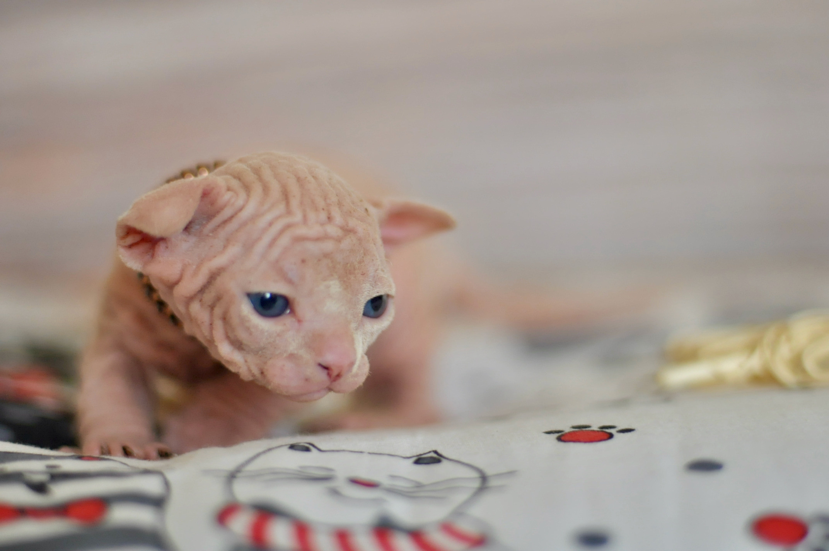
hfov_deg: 27.0
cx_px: 414
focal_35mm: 75
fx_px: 1725
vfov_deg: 18.1
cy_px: 276
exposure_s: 1/1250
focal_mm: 50
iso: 800
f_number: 1.4
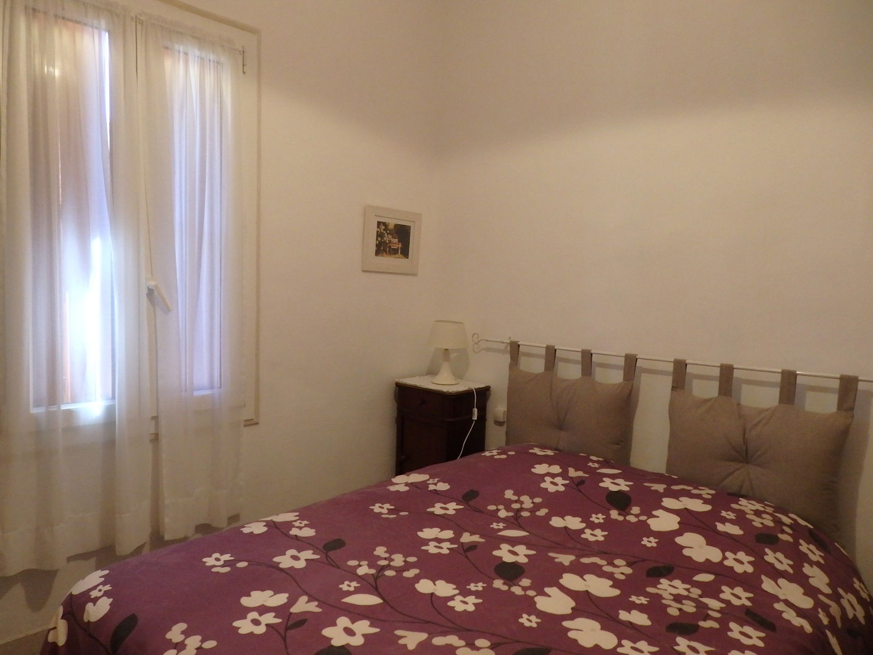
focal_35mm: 25
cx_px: 436
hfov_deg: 69.4
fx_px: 630
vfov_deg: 54.9
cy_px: 328
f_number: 3
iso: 500
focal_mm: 4.5
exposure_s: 1/30
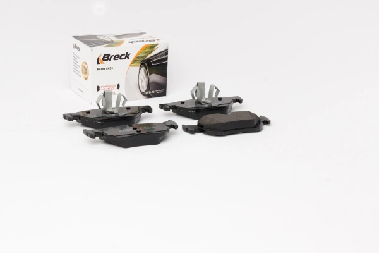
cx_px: 190
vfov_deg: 16.6
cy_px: 126
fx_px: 868
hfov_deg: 24.6
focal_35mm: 82
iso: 100
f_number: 13
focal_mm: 55
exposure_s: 1/200
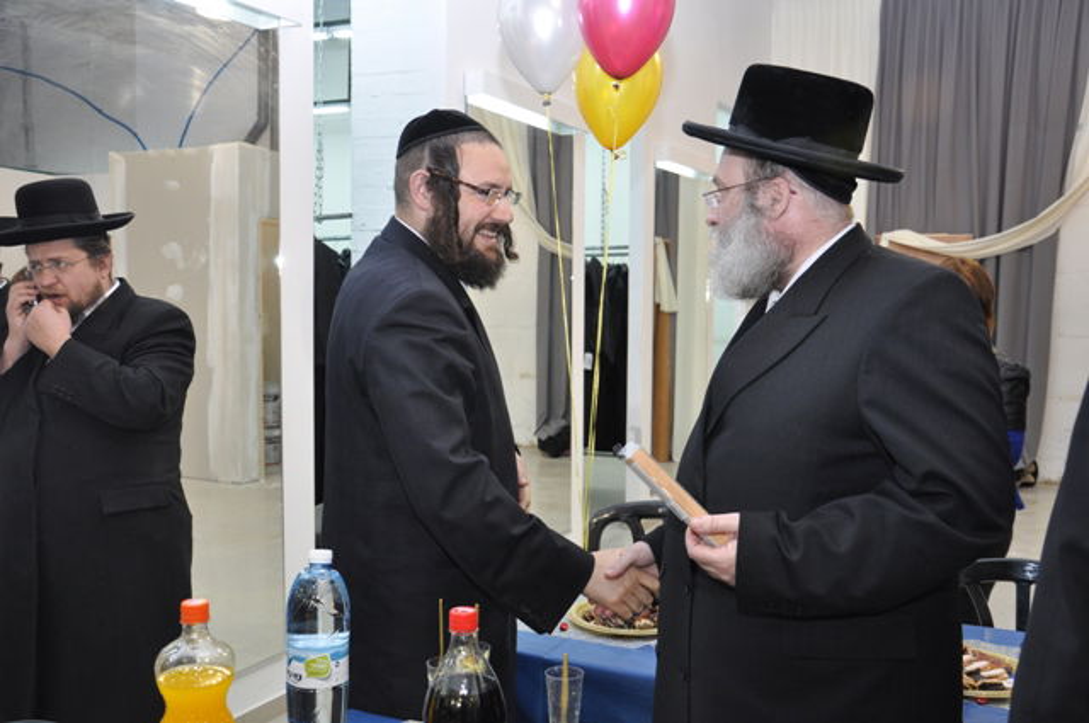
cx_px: 544
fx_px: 1088
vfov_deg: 36.8
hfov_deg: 53.2
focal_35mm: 36
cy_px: 362
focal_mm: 24
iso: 640
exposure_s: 1/160
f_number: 6.3
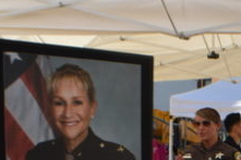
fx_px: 1023
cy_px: 305
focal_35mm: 153
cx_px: 413
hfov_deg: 12.4
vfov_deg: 8.5
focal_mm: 22
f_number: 10
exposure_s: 1/400
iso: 200
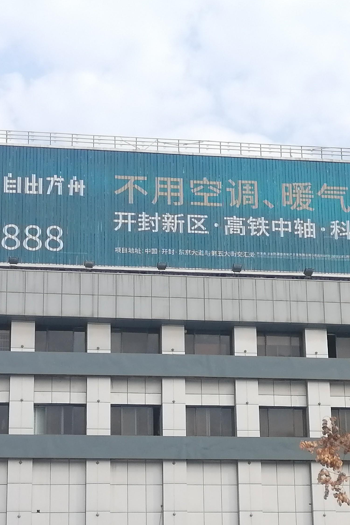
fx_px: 1298
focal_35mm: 89
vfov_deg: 22.8
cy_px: 322
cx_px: 239
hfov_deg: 15.3
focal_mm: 5.4
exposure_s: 1/676
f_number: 1.8
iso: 50
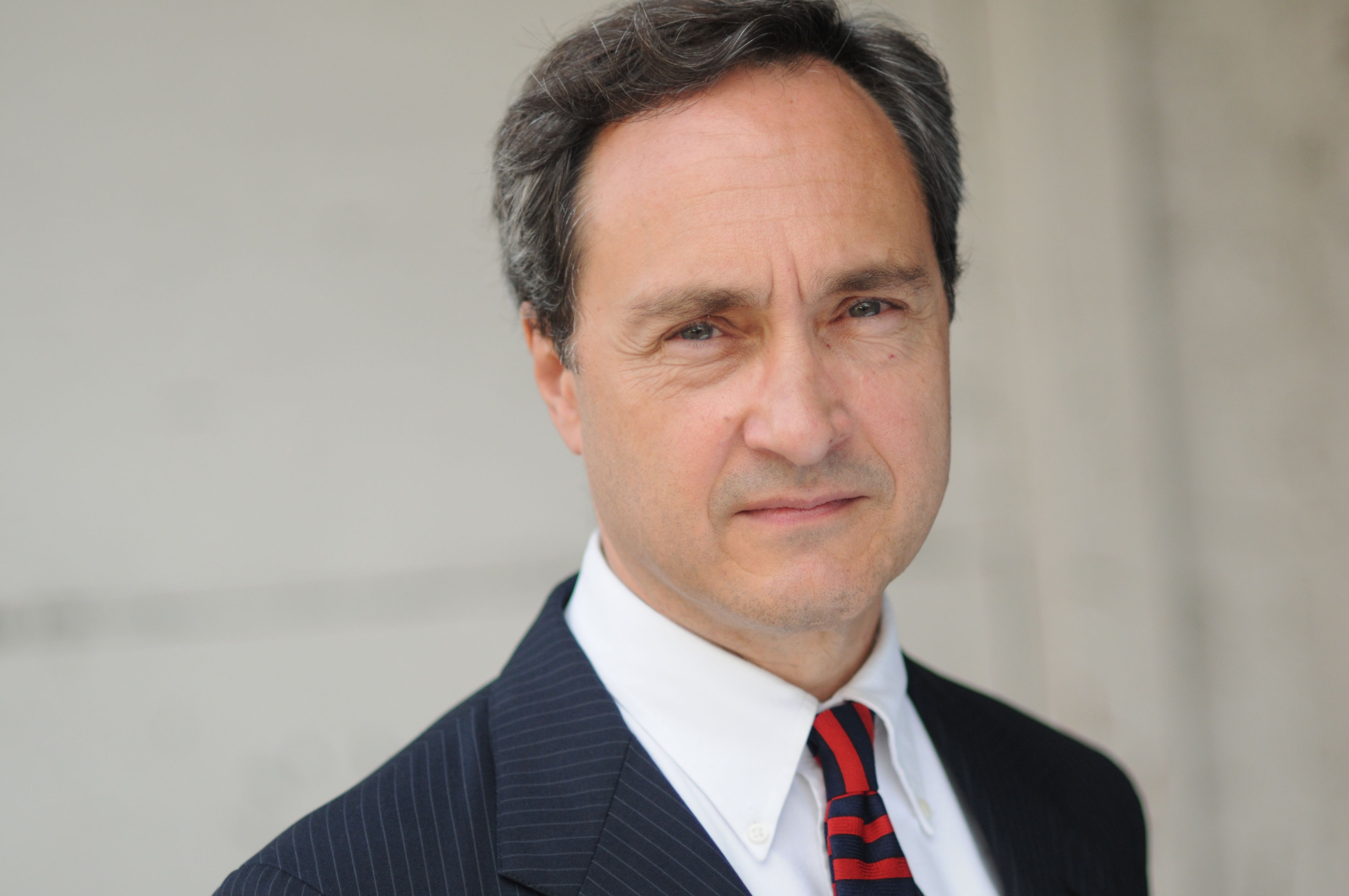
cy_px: 448
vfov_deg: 10.7
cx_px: 674
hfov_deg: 16.1
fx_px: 4772
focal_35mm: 128
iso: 400
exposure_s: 1/3200
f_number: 1.8
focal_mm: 85
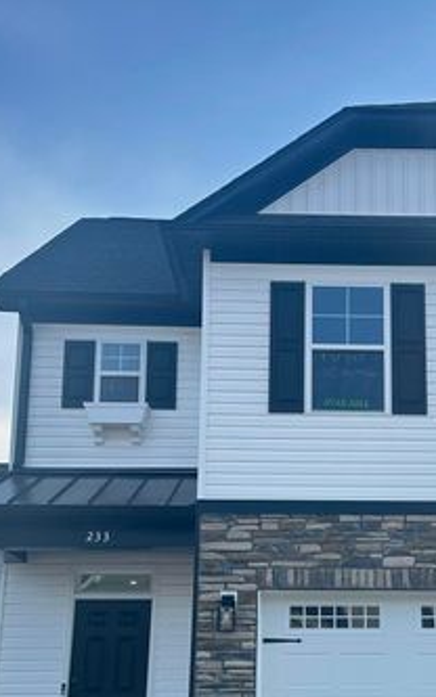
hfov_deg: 24.9
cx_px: 344
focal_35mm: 51
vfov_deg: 38.9
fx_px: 970
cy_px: 491
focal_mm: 6.86
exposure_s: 1/1083
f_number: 1.78
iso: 80
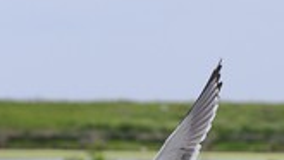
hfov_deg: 4.1
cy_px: 188
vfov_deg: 2.3
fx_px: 4008
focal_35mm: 532
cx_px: 250
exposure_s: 1/800
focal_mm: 200
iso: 800
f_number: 8
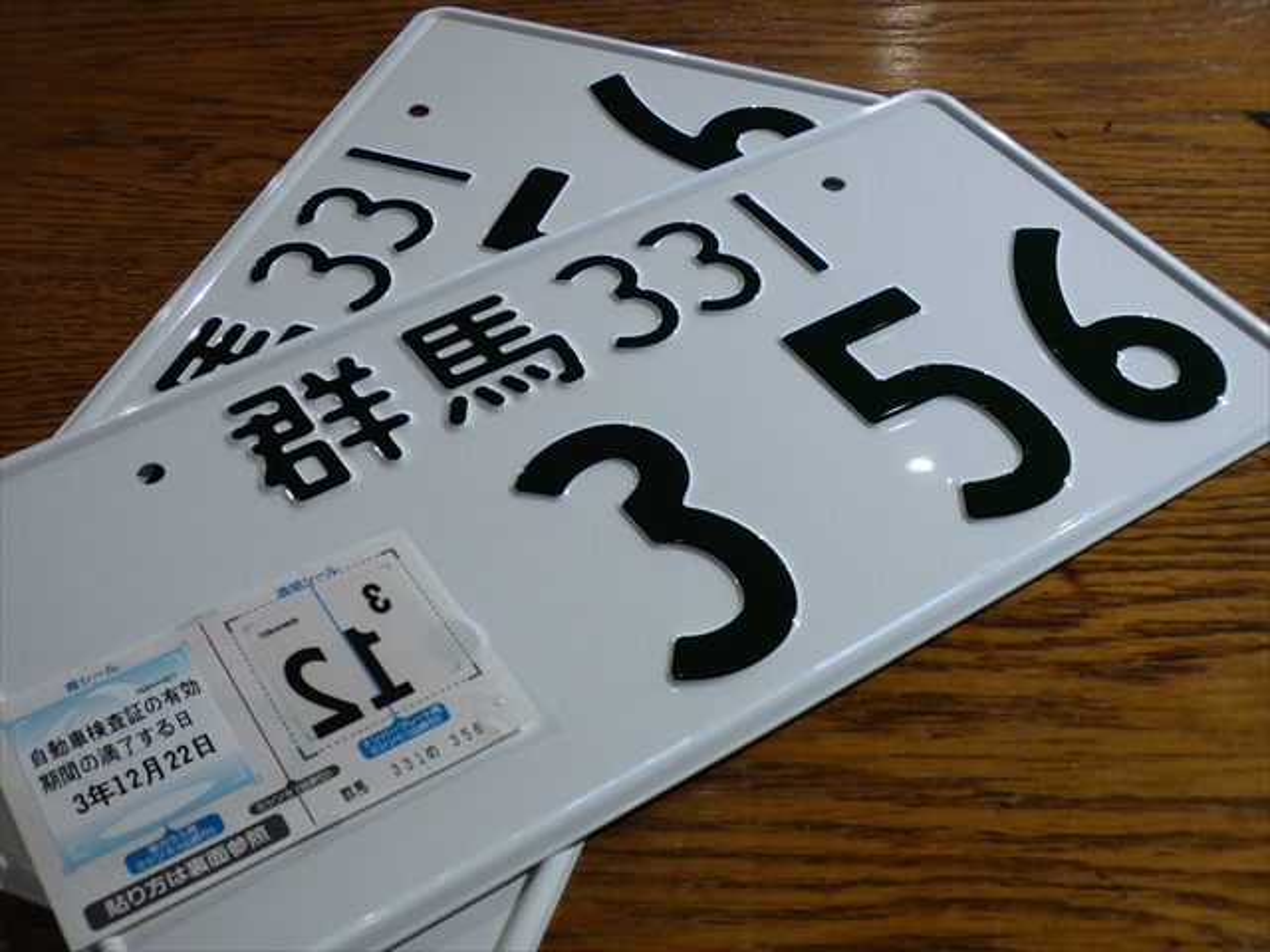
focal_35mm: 43
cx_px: 635
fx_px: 1578
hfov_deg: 43.9
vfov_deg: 33.6
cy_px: 476
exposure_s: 1/25
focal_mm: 7.37
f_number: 3.6
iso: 400
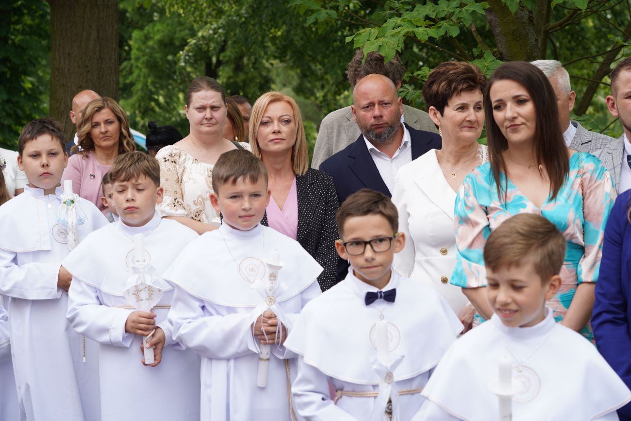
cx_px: 316
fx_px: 1437
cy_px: 210
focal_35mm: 82
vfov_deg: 16.7
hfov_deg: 24.8
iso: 100
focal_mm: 82
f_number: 6.3
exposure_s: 1/100
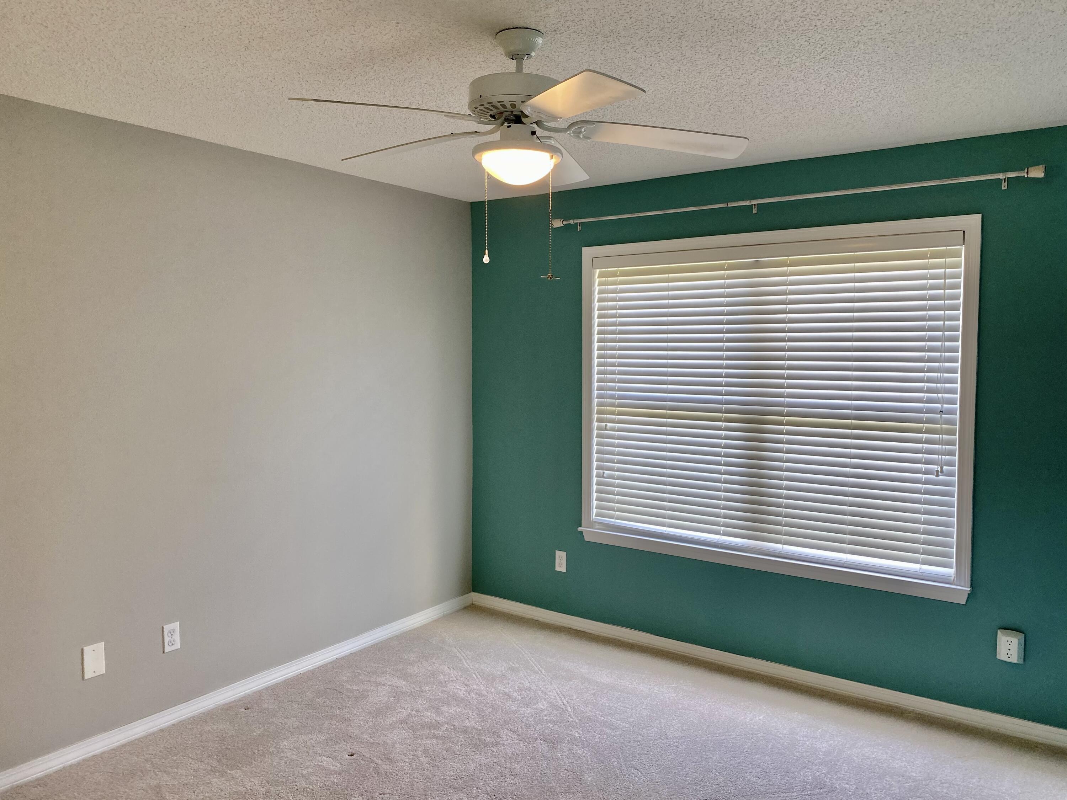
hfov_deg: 67.3
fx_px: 801
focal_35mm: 26
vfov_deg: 53.1
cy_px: 400
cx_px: 534
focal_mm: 4.25
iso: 64
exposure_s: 1/120
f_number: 1.8
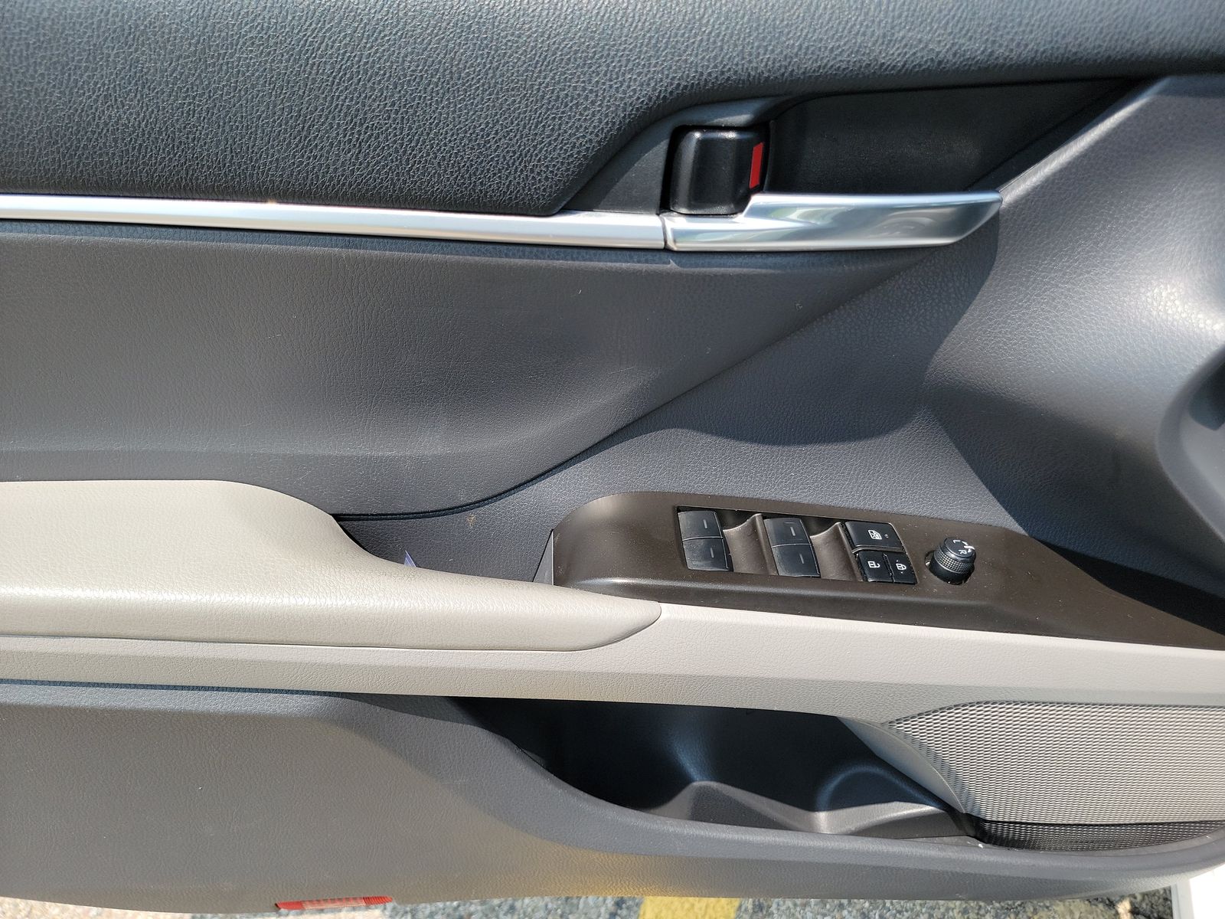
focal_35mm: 24
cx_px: 612
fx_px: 849
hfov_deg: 71.6
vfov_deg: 56.8
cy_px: 460
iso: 50
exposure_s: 1/344
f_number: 1.8
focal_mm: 6.7
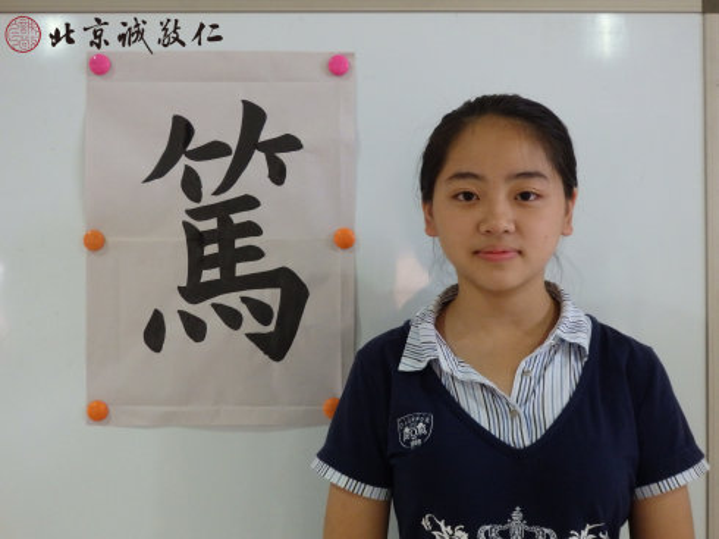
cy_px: 270
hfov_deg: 46.8
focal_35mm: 40
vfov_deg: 35.9
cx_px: 360
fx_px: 830
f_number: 3.7
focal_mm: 7.3
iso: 800
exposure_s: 1/50
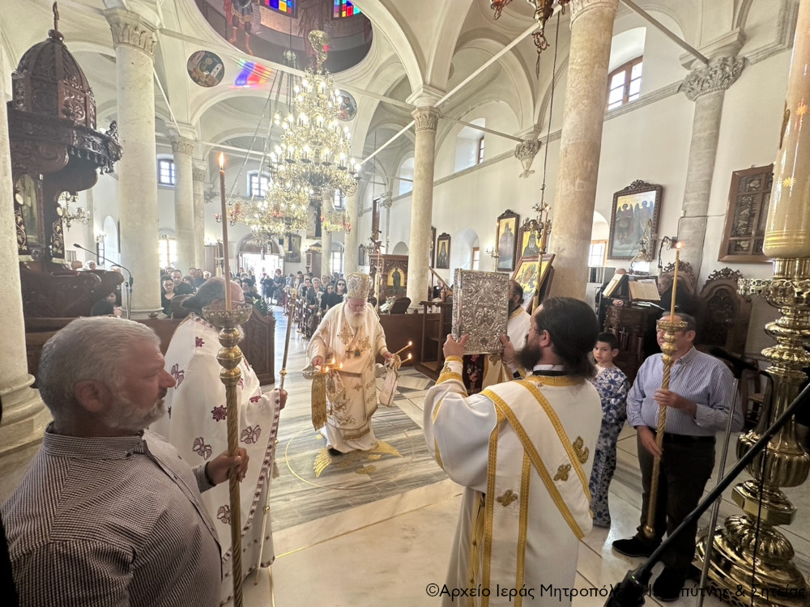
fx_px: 328
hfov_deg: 102.1
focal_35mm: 14
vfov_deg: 85.7
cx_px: 405
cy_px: 304
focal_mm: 2.22
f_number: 2.2
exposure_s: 1/50
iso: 160
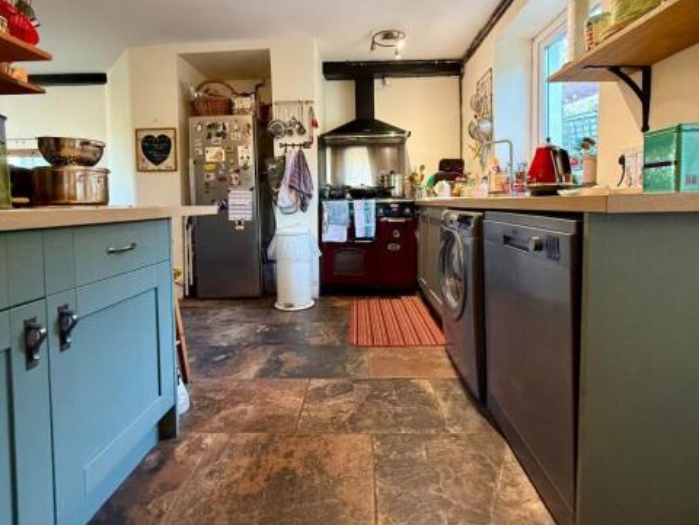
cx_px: 350
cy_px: 215
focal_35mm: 17
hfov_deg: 91.0
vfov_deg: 74.1
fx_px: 343
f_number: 2.2
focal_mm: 2.22
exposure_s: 1/50
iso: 500
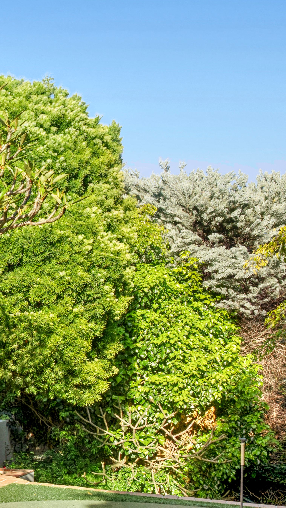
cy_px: 365
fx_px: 796
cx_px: -384
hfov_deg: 14.3
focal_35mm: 59
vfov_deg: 34.9
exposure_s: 1/40
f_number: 9
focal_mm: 16
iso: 100
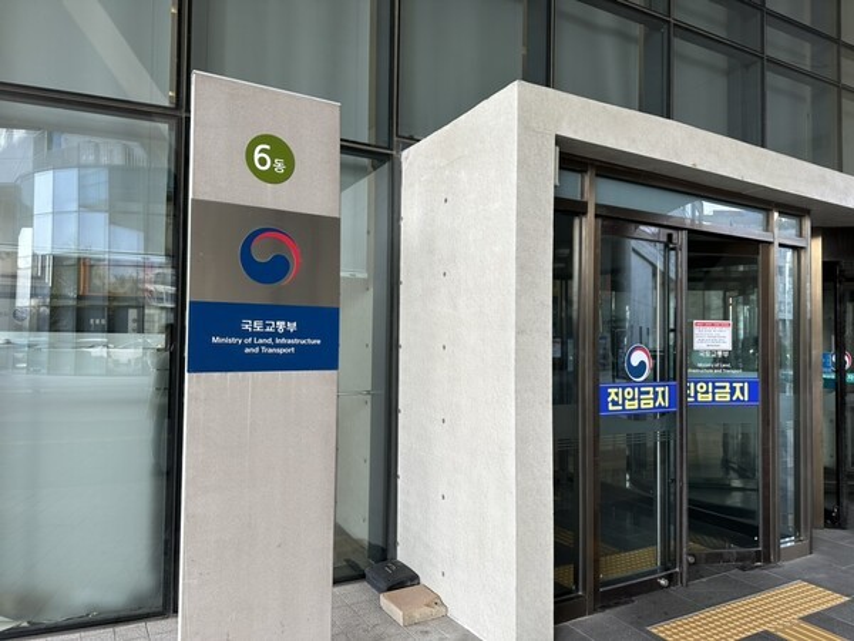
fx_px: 592
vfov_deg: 56.8
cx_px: 427
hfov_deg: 71.6
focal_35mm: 24
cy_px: 320
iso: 64
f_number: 1.78
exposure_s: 1/200
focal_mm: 6.86
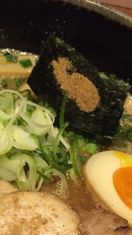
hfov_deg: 21.3
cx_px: -4
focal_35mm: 54
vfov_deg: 37.3
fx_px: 337
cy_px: 183
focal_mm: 4.15
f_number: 2.2
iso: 250
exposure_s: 1/30
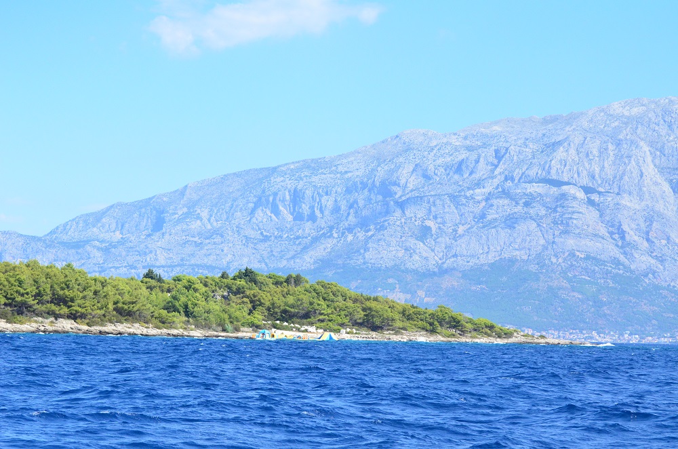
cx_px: 339
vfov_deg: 12.1
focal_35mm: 112
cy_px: 224
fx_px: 2114
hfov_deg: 18.2
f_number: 5.6
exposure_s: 1/8000
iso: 1800
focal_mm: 75
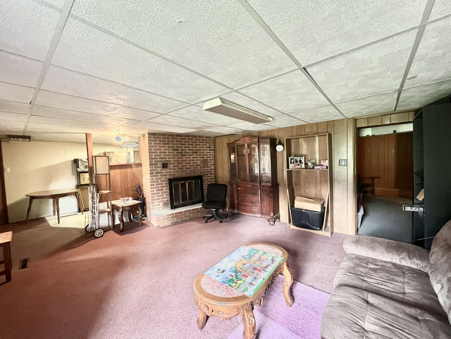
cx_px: 226
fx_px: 169
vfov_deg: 89.9
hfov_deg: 106.2
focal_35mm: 13
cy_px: 170
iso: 1000
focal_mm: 1.57
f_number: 1.8
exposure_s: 1/40
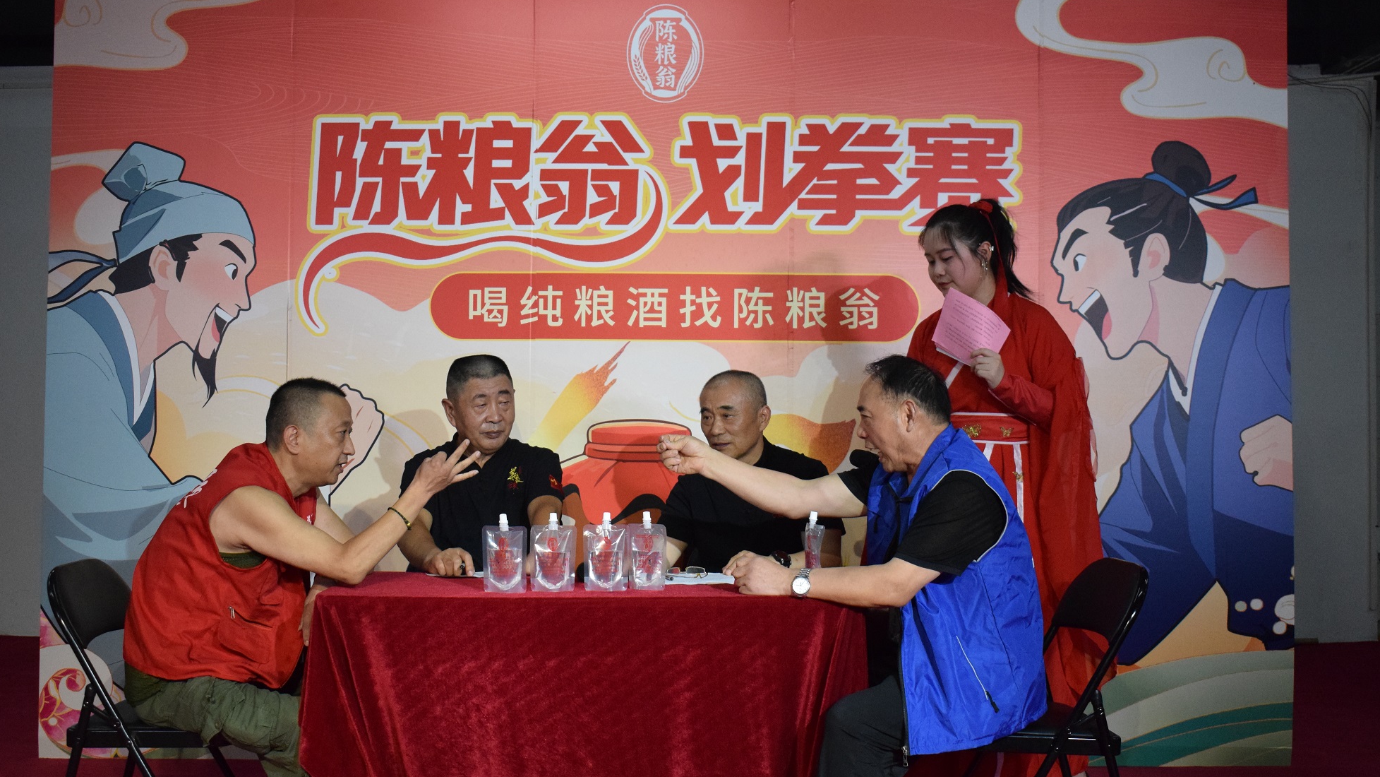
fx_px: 1647
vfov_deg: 26.5
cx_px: 688
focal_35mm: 45
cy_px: 387
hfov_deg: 45.5
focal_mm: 28
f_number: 4.2
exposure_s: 1/500
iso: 3200
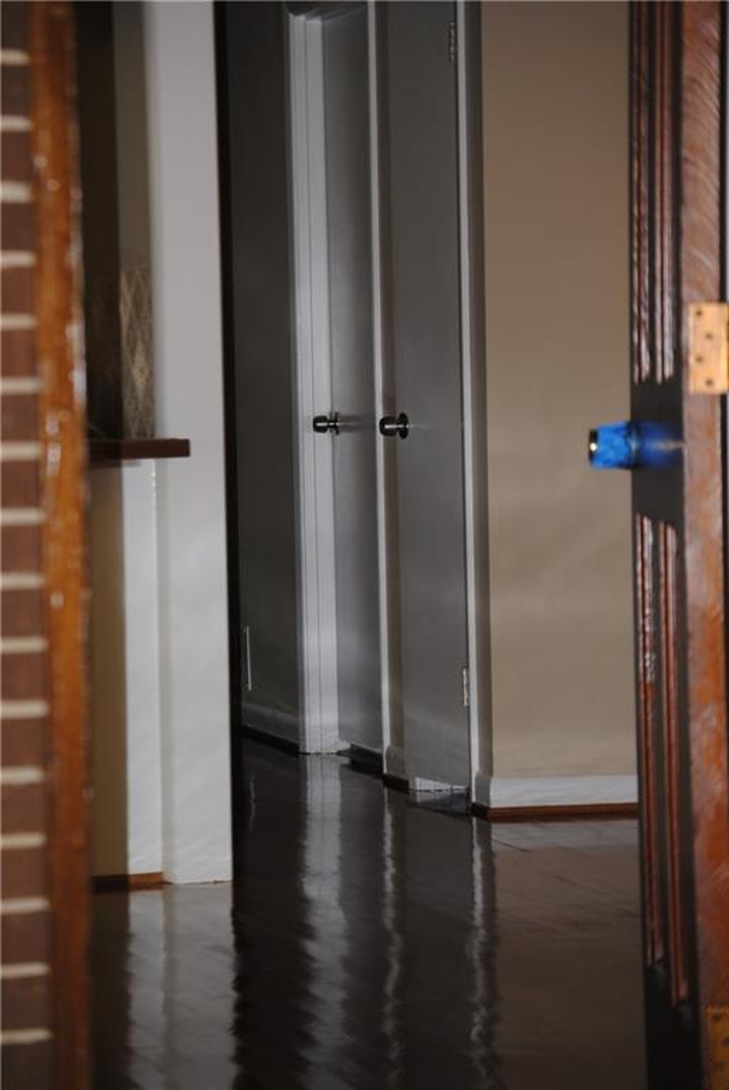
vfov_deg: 16.1
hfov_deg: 10.8
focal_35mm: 128
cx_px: 364
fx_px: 3862
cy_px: 545
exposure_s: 1/60
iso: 200
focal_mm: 85
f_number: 4.5
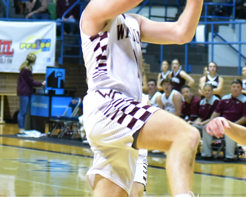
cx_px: 138
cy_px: 53
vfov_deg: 6.3
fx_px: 1791
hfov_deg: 7.9
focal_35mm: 246
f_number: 4
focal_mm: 80
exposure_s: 1/800
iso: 6400
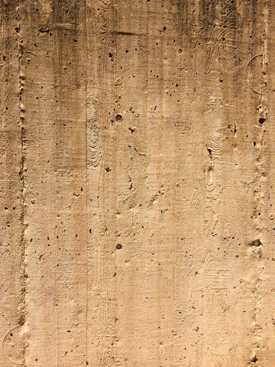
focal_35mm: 29
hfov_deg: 48.2
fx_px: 307
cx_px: 138
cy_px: 184
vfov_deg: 61.7
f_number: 2.2
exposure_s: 1/2415
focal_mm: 4.15
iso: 32
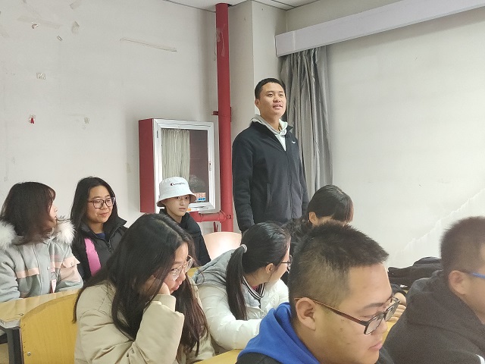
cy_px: 182
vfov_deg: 54.9
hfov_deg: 69.4
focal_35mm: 25
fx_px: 350
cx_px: 242
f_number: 1.7
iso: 1250
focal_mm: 4.25
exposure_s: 1/25
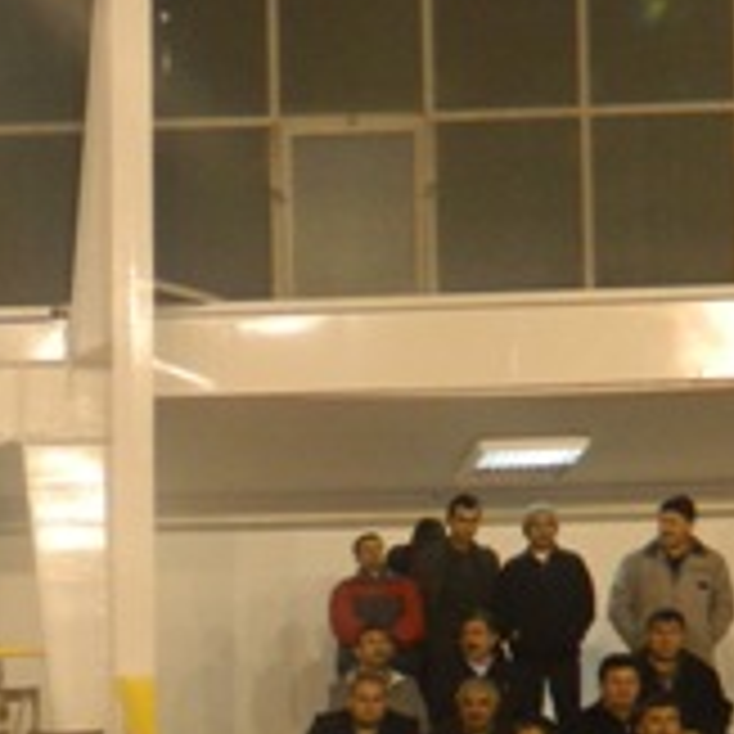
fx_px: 2087
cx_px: -90
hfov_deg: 19.1
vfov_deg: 18.9
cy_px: 883
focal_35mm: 87
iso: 200
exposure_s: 1/30
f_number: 3.1
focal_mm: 4.5
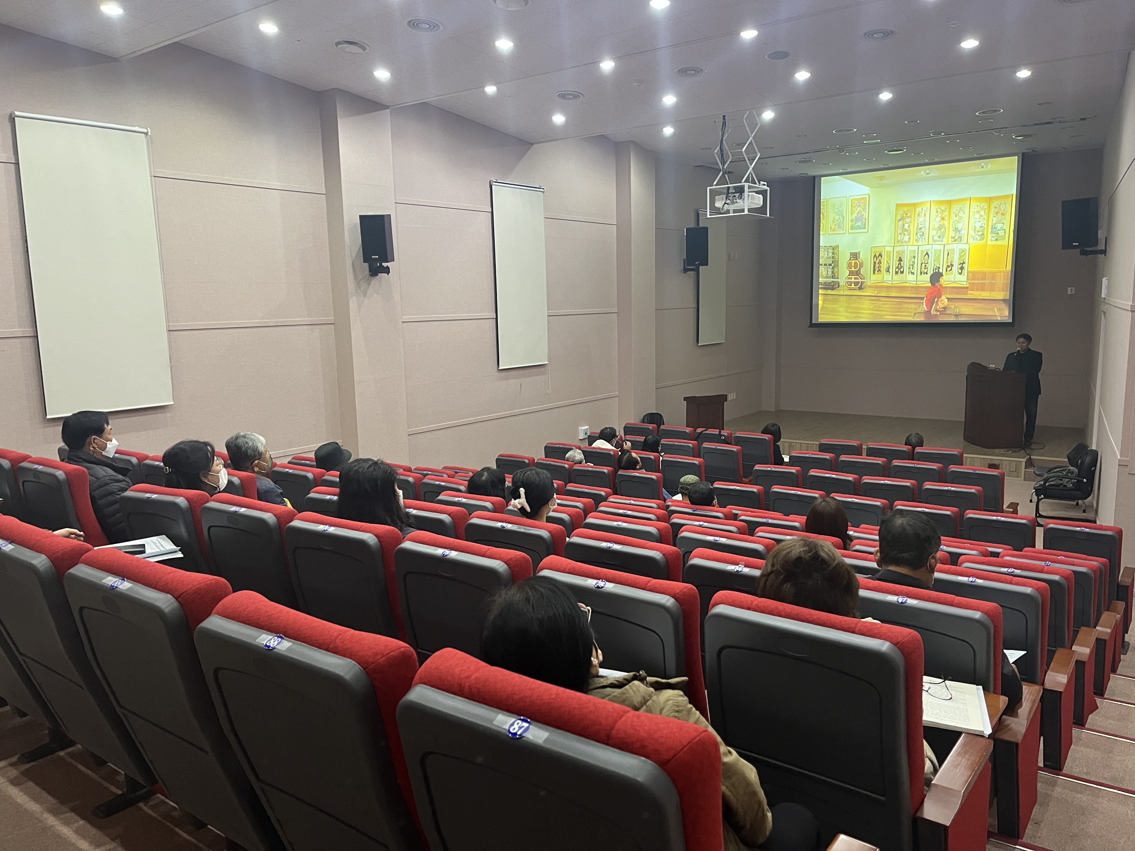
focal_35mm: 26
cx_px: 568
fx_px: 852
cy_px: 426
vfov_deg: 53.1
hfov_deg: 67.3
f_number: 1.6
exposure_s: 1/60
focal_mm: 5.1
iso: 320
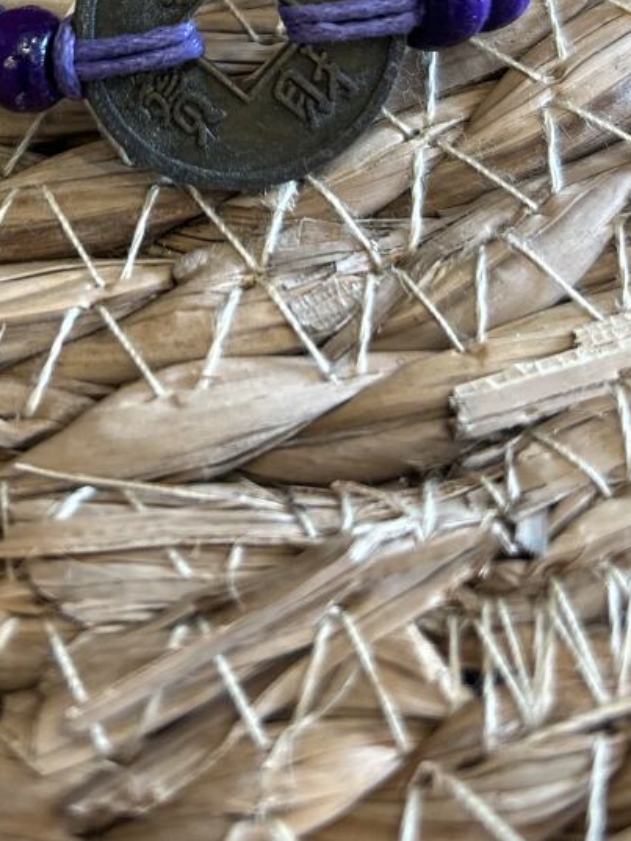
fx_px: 1603
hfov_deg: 22.0
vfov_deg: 26.5
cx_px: 121
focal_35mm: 66
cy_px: -132
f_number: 1.5
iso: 100
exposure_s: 1/50
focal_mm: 5.7
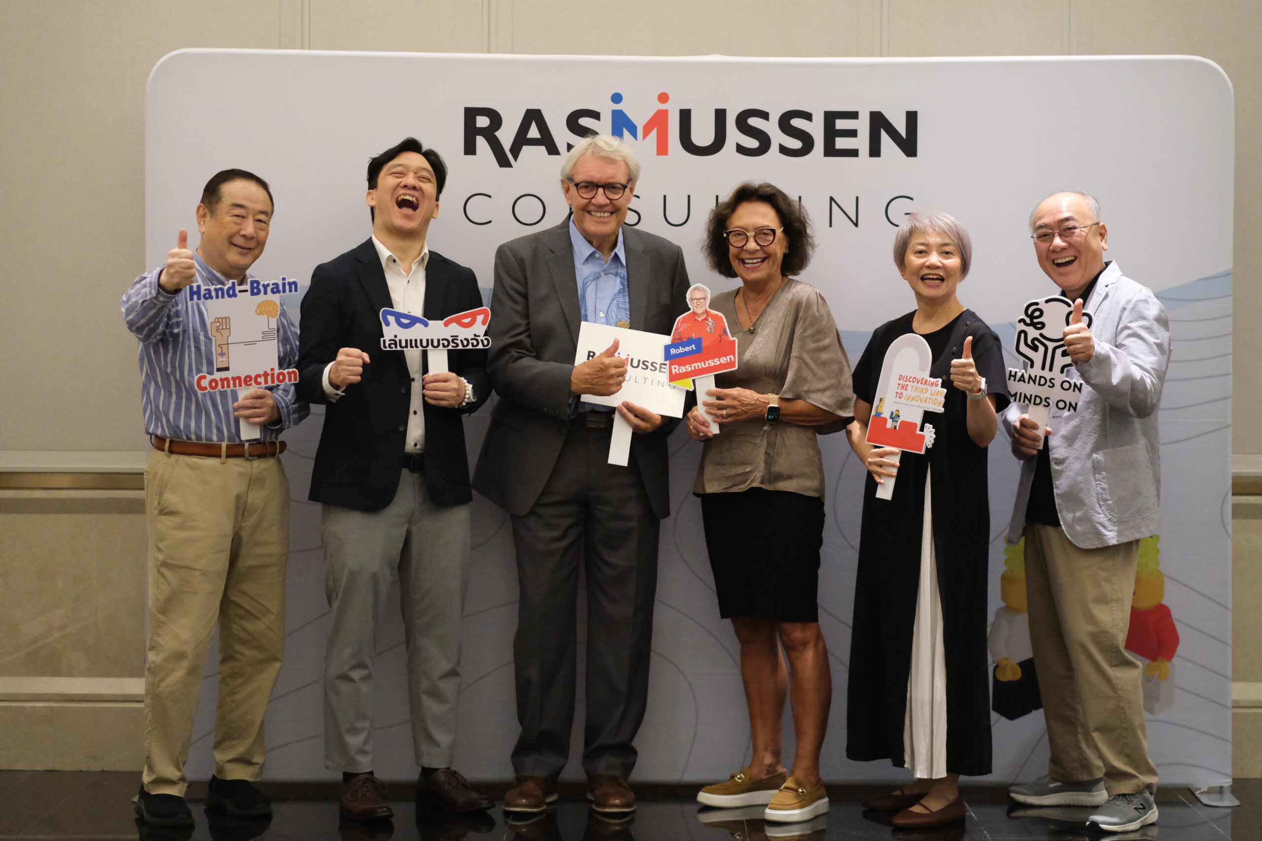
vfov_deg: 16.3
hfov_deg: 24.2
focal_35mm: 84
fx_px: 2945
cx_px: 631
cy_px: 420
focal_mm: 56
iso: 6400
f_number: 1.2
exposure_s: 1/1100
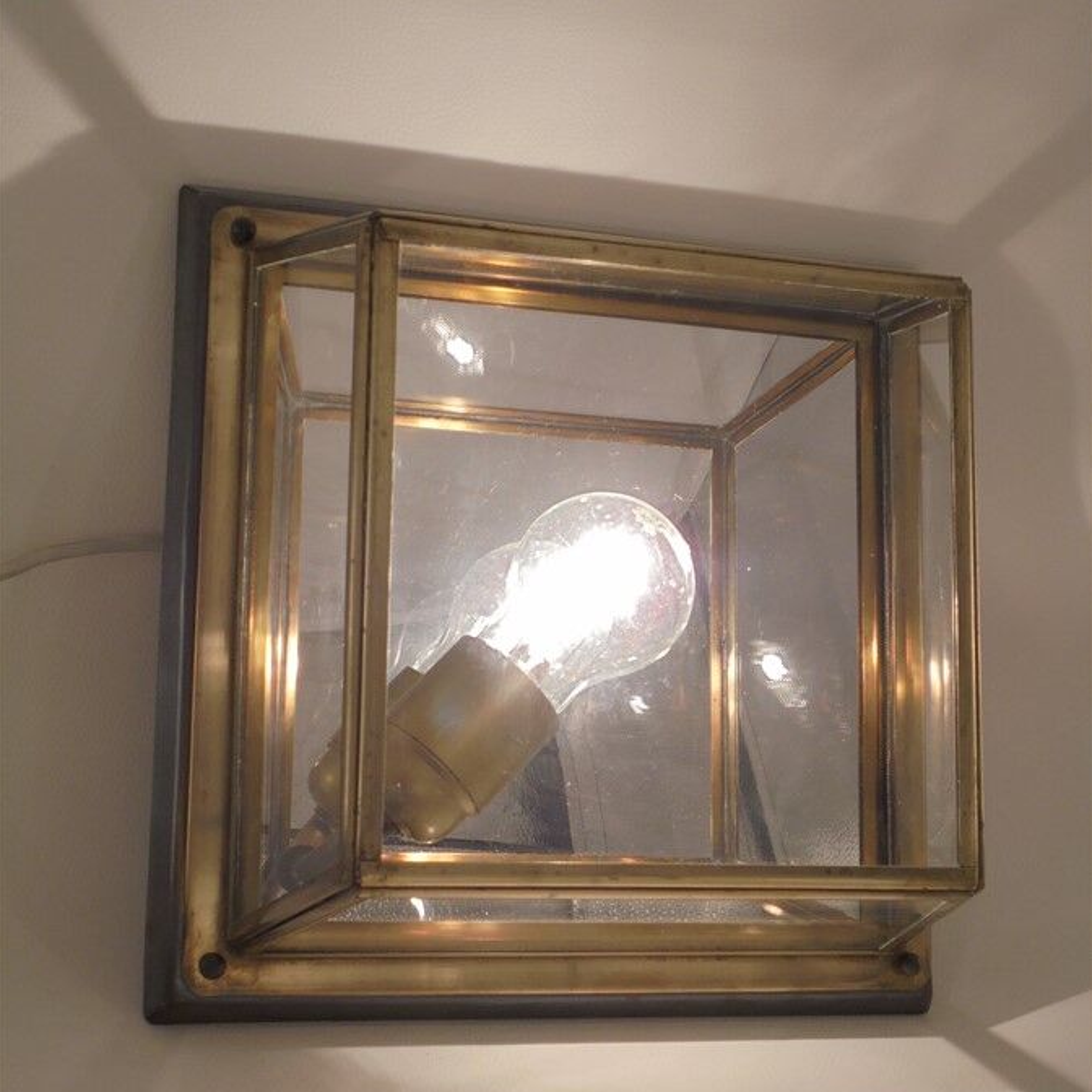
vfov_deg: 37.4
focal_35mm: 45
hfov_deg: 37.6
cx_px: 545
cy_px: 640
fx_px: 1606
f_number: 4.2
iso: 100
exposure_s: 1/80
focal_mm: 6.9
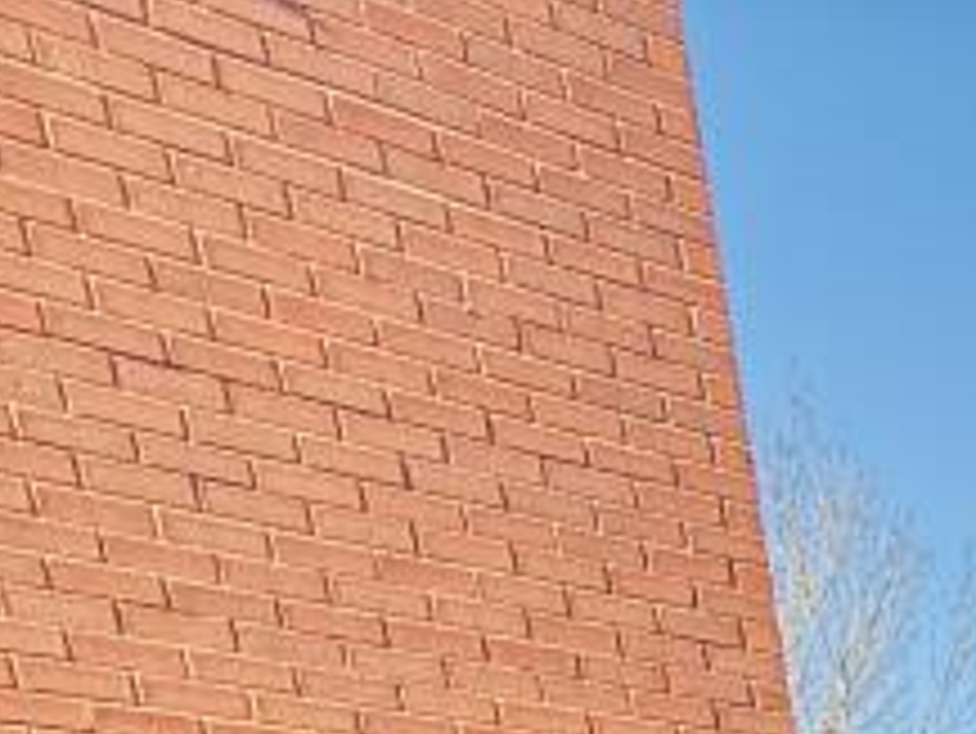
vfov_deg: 14.8
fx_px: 1862
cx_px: 2051
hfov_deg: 17.8
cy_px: 1725
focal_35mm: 66
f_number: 2.2
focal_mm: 2.22
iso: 64
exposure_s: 1/261
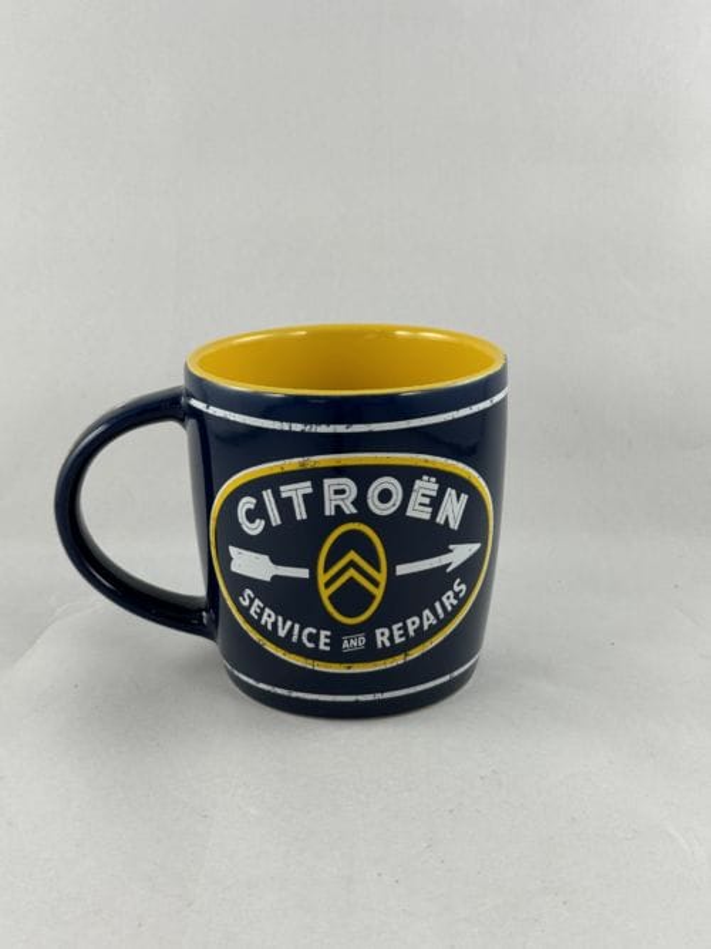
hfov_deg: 30.3
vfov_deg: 39.7
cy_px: 474
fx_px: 1315
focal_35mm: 48
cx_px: 356
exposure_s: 1/100
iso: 64
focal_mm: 6.86
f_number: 1.78
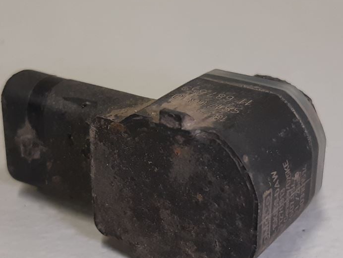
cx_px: 159
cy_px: 161
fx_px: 763
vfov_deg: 19.1
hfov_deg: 25.3
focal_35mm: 77
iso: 100
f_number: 1.7
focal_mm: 3.93
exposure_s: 1/50
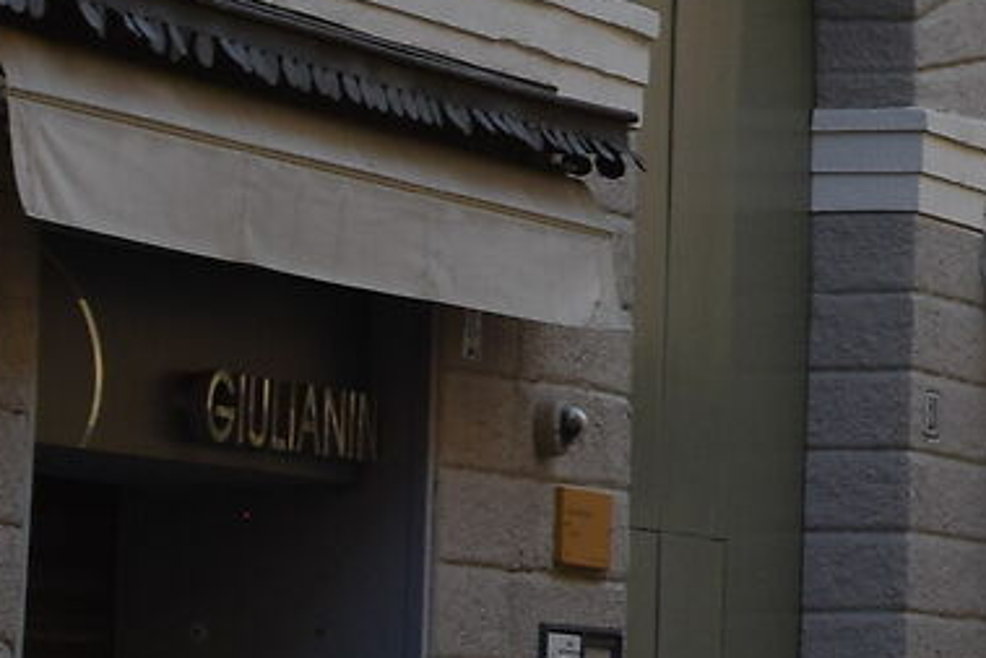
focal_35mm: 285
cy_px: -120
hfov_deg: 6.9
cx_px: 2292
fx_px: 7808
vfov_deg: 4.8
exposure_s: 1/250
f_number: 8
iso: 200
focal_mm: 30
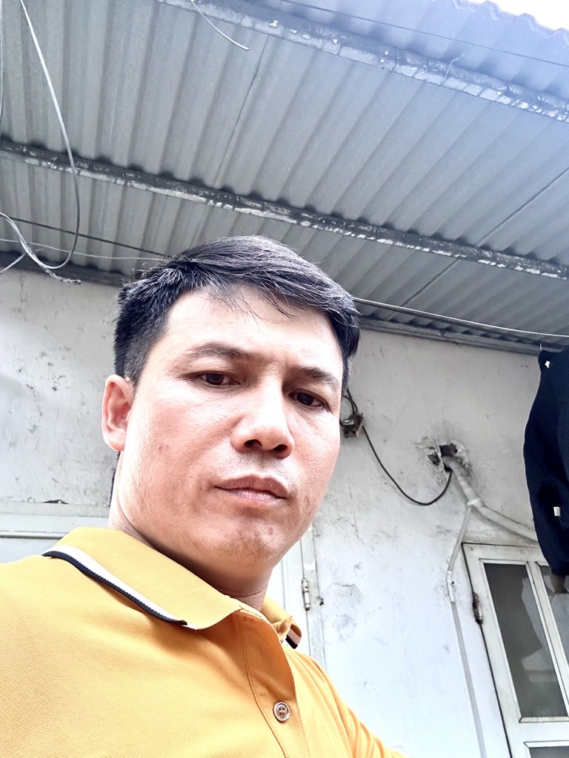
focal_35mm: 30
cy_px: 379
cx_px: 284
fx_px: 657
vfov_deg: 60.0
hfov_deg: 46.8
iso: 160
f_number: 1.9
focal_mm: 2.69
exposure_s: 1/60
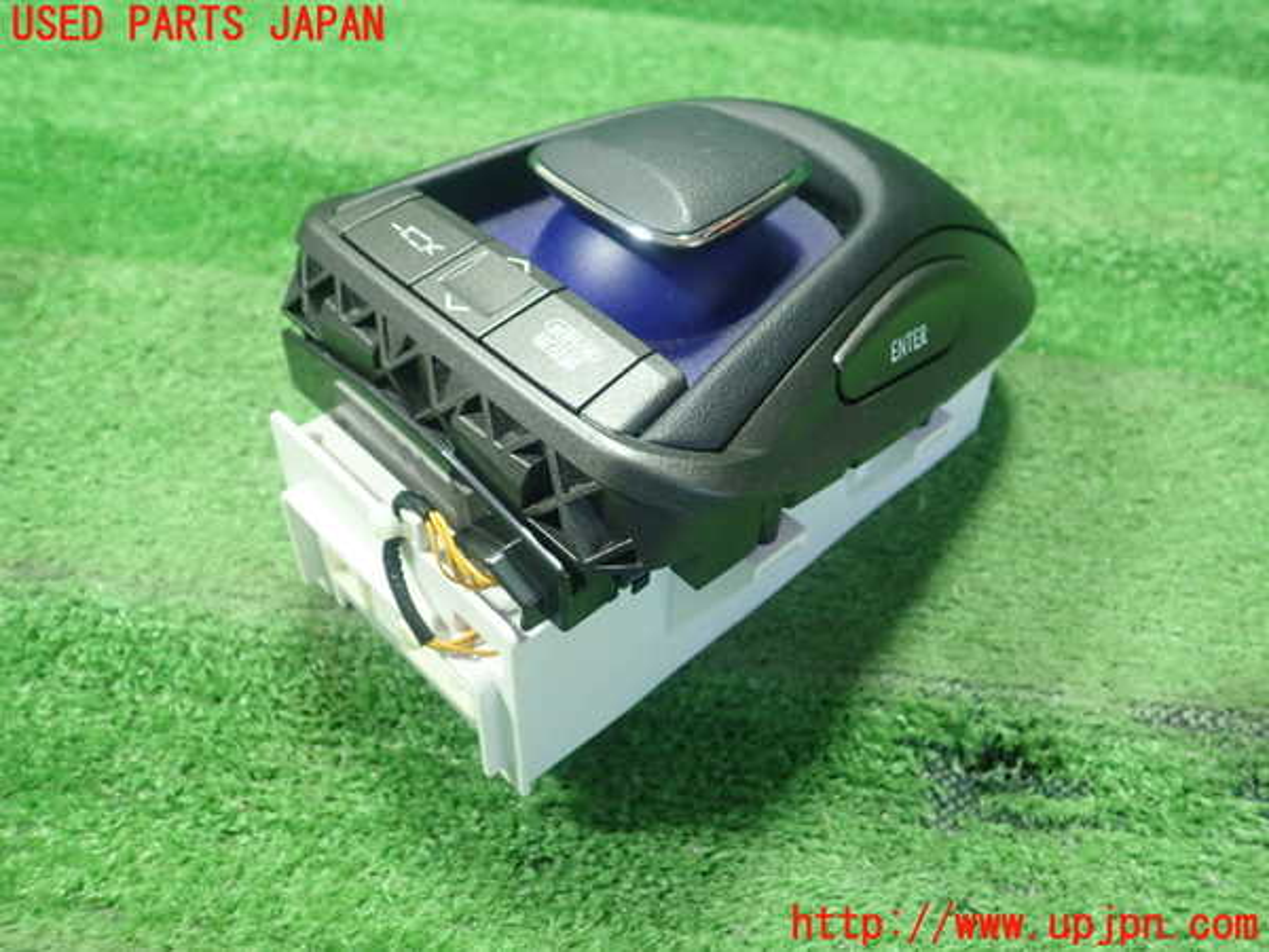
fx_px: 1100
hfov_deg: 60.0
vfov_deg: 46.8
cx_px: 634
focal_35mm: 30
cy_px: 476
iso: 800
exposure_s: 1/125
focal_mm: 5.5
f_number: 2.3
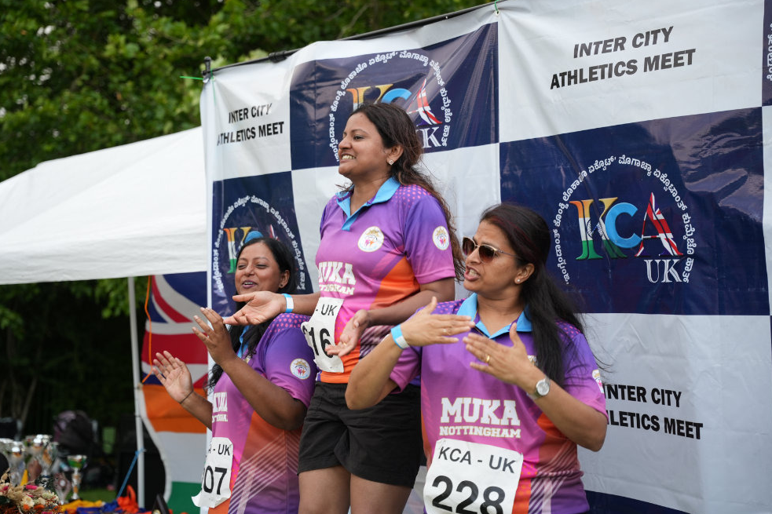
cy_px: 251
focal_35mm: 53
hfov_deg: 37.4
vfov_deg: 25.4
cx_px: 378
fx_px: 1141
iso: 250
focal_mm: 51.2
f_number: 2.8
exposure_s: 1/400
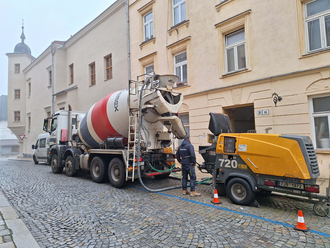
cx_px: 165
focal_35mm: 23
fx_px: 219
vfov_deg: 58.9
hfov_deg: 73.9
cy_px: 124
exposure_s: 1/198
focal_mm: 5.54
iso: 40
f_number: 1.8
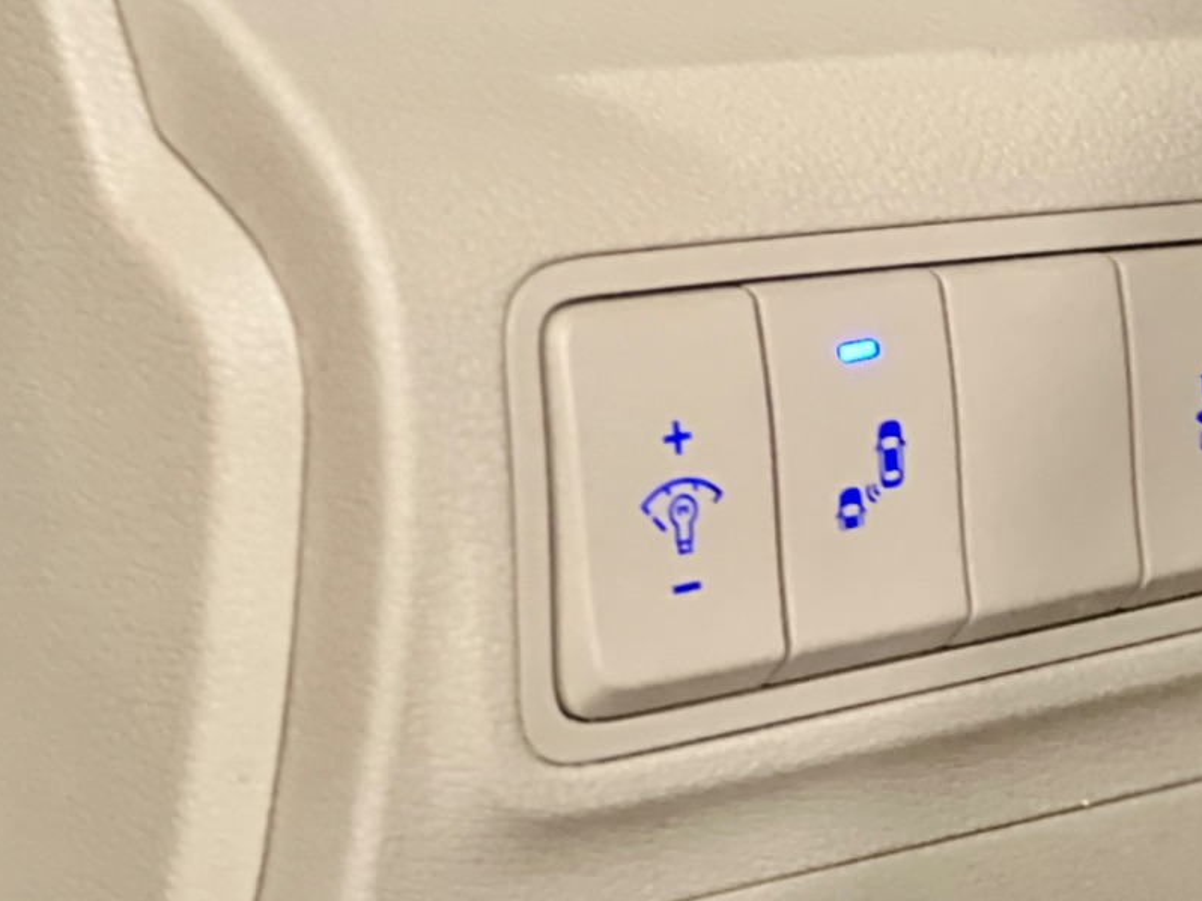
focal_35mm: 185
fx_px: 6423
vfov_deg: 8.0
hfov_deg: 10.5
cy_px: -74
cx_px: 1435
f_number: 2.8
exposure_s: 1/15
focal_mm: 9
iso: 1000
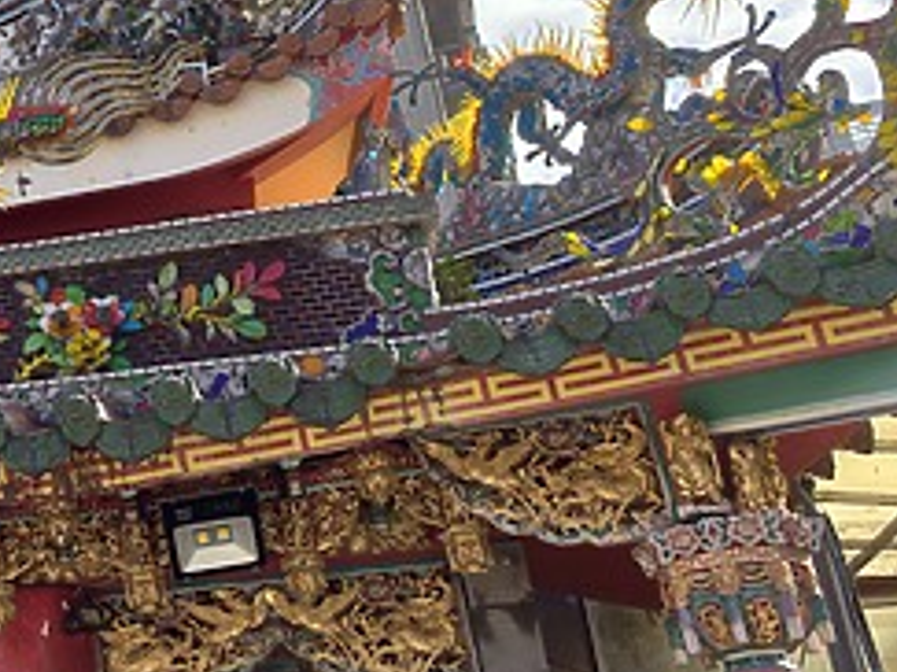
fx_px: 1994
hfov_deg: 21.4
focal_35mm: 77
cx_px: -436
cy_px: 212
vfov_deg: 19.1
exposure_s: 1/1603
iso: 71
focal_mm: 7
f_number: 1.57
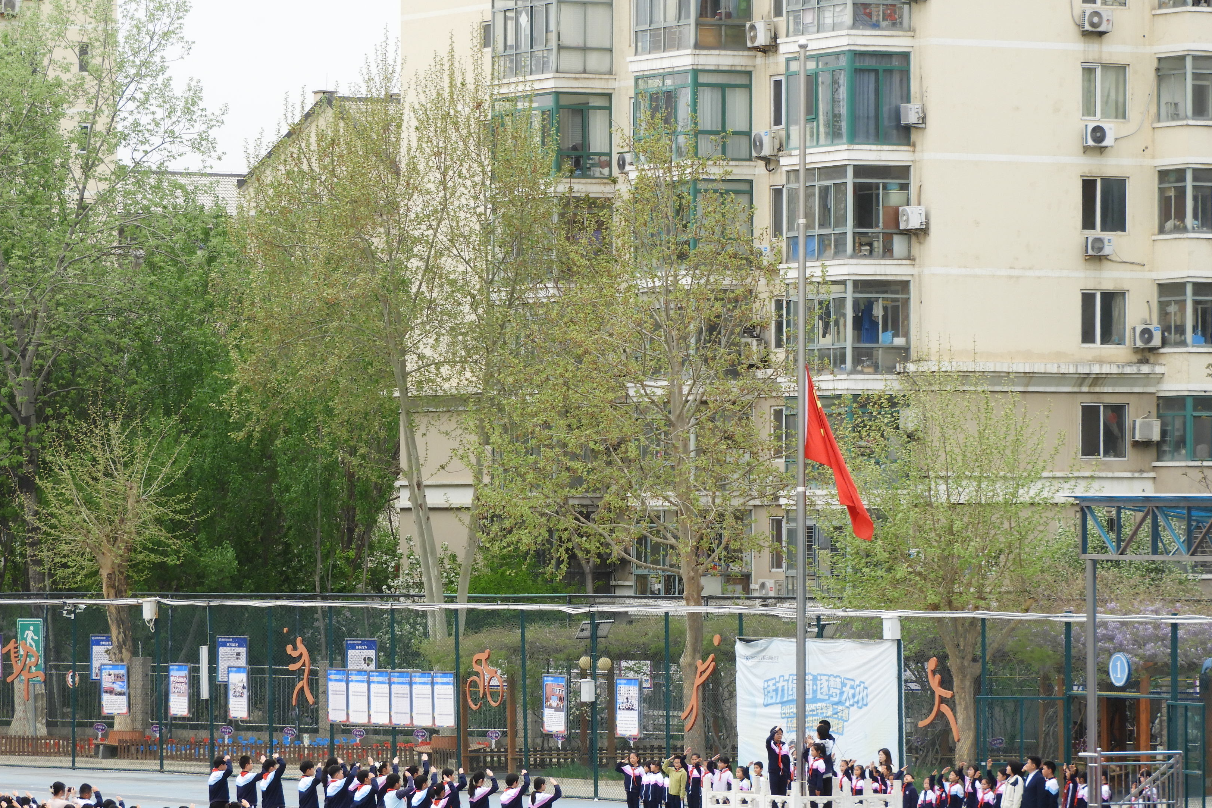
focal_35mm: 209
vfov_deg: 6.6
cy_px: 396
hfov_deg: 9.8
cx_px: 604
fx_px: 7036
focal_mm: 35.8
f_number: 5.3
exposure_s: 1/200
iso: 100
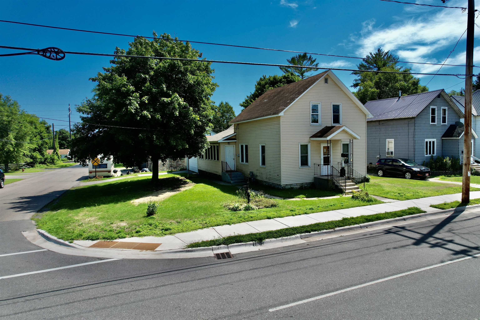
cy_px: 160
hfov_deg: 78.6
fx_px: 293
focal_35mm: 22
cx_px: 240
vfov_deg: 57.2
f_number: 2.8
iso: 100
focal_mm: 8.38
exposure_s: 1/2000
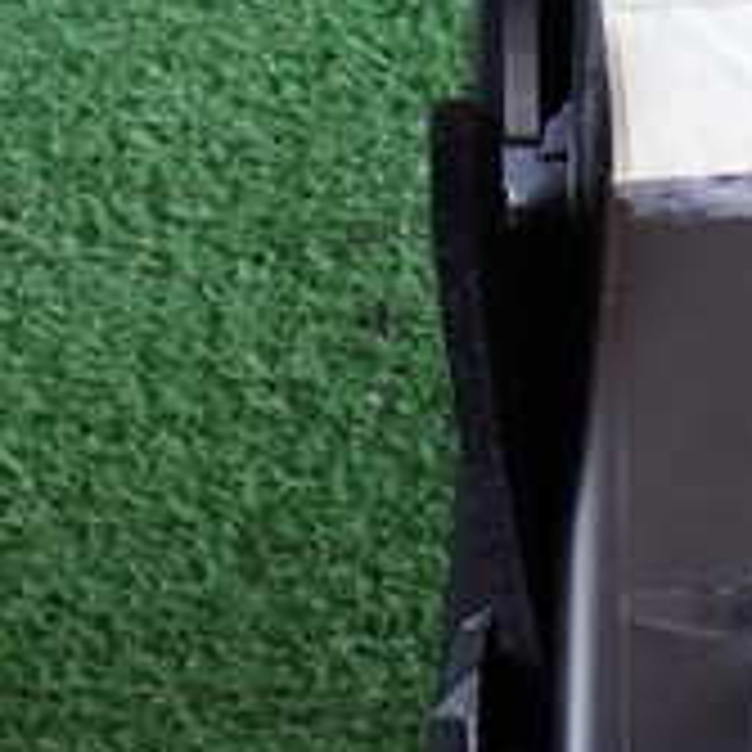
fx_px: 2802
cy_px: 239
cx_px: 1049
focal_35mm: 114
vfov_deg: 15.3
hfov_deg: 14.5
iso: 200
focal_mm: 6.37
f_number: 2.5
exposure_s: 1/40
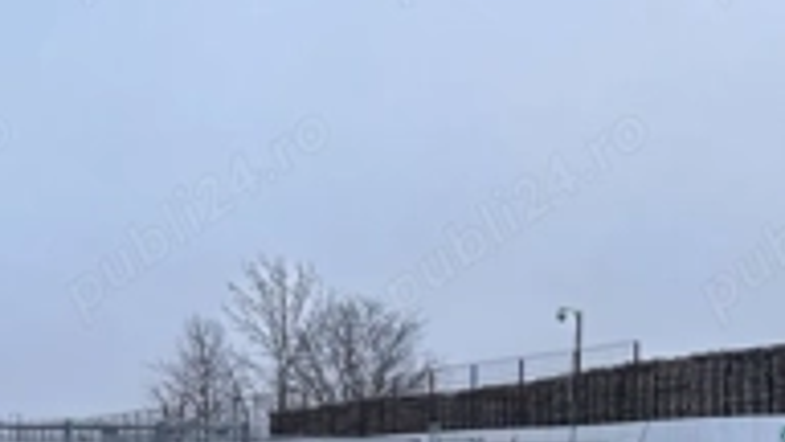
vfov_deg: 18.8
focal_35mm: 59
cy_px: 581
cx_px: 278
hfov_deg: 35.2
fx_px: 1228
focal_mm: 5.96
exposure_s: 1/110
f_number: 1.6
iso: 125
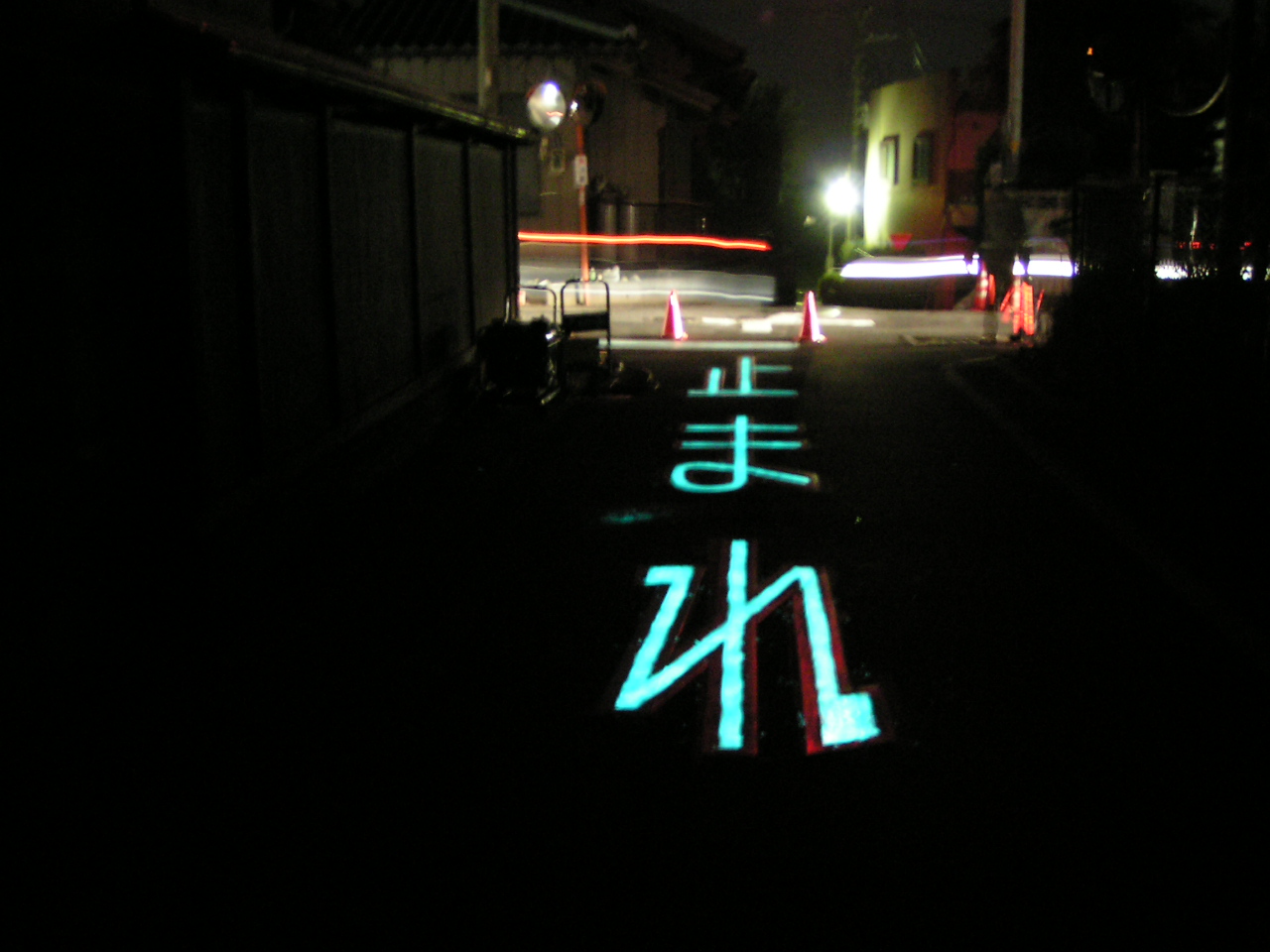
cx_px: 635
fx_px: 1394
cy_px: 476
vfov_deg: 37.7
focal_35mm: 38
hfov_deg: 49.0
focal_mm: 5.8
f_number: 2.8
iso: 200
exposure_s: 2
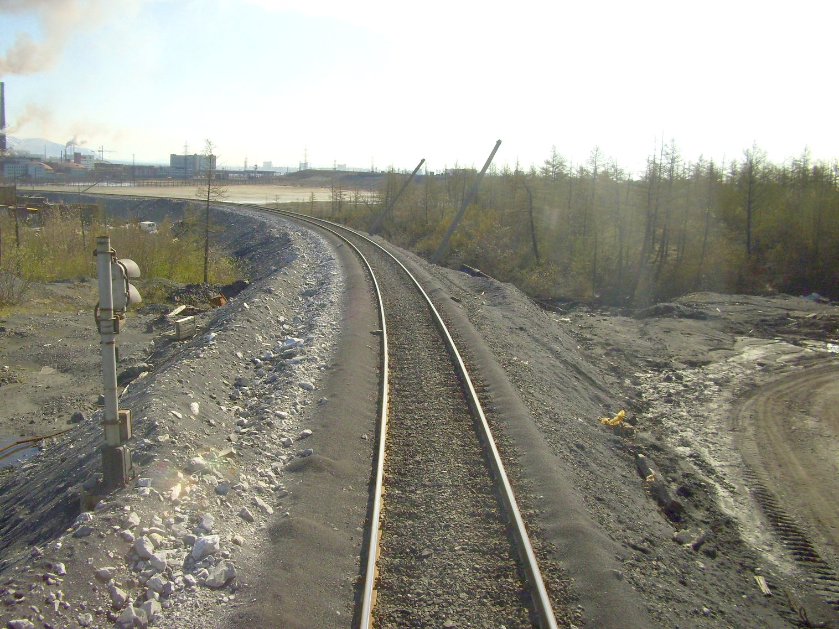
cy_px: 314
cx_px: 420
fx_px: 824
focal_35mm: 34
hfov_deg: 54.0
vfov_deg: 41.8
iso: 100
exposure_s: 1/500
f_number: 5.6
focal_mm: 5.7
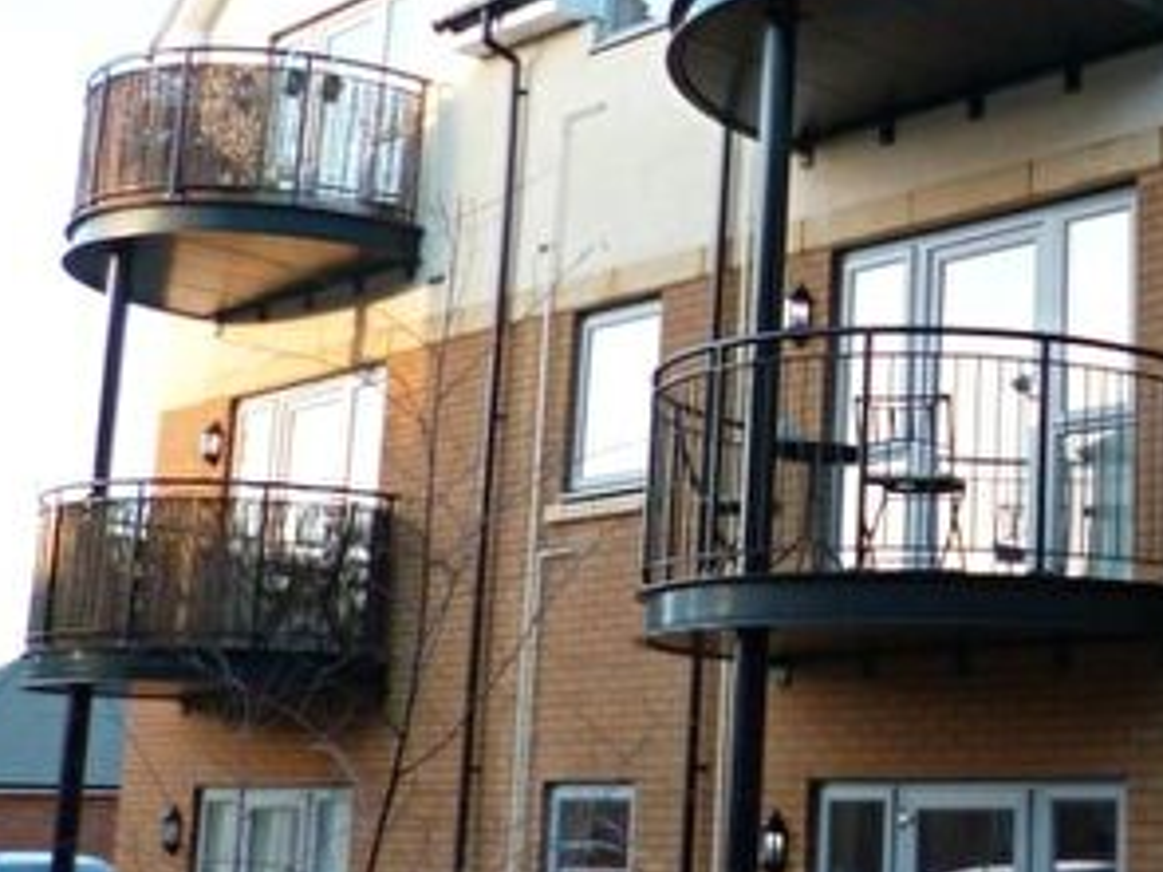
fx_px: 1914
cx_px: 1329
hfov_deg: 29.8
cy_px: 436
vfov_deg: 25.6
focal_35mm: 57
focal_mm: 4.3
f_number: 2.5
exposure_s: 1/100
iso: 100
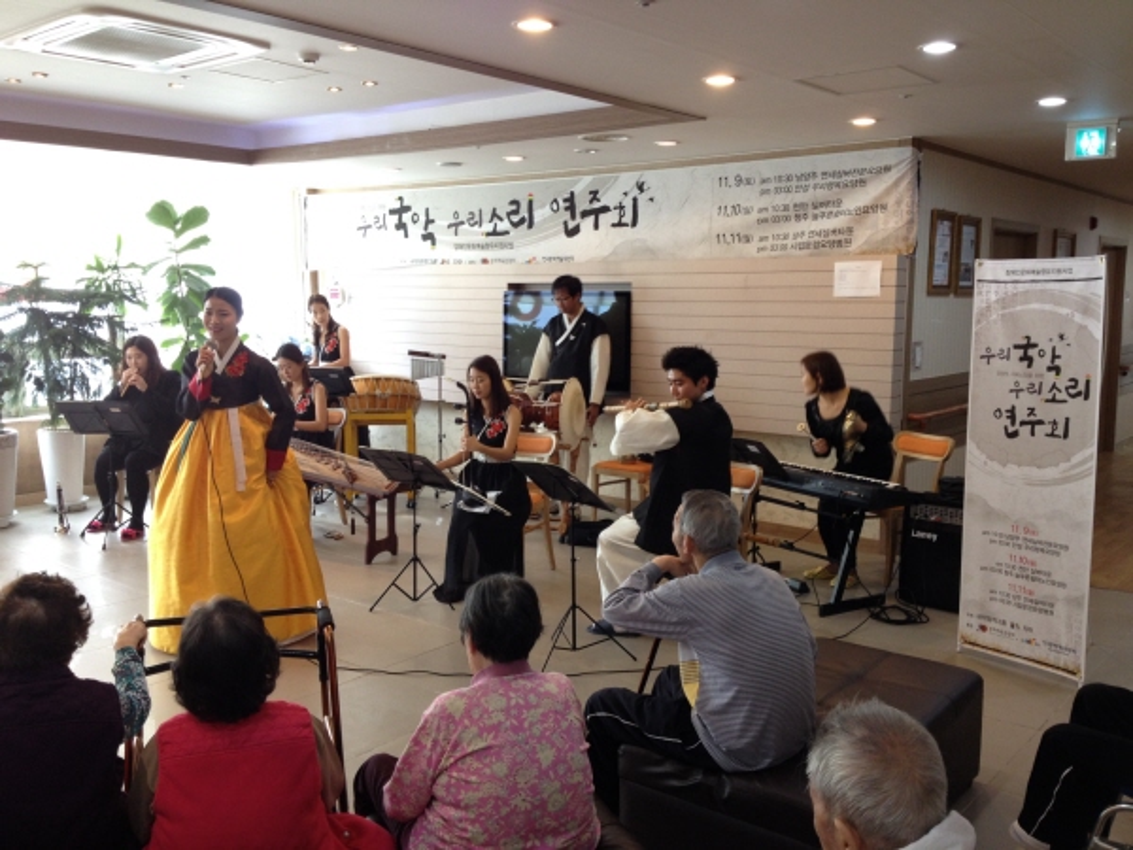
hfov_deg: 52.6
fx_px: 1146
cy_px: 425
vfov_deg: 40.7
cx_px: 566
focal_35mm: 35
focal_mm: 4.28
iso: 64
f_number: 2.4
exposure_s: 1/20
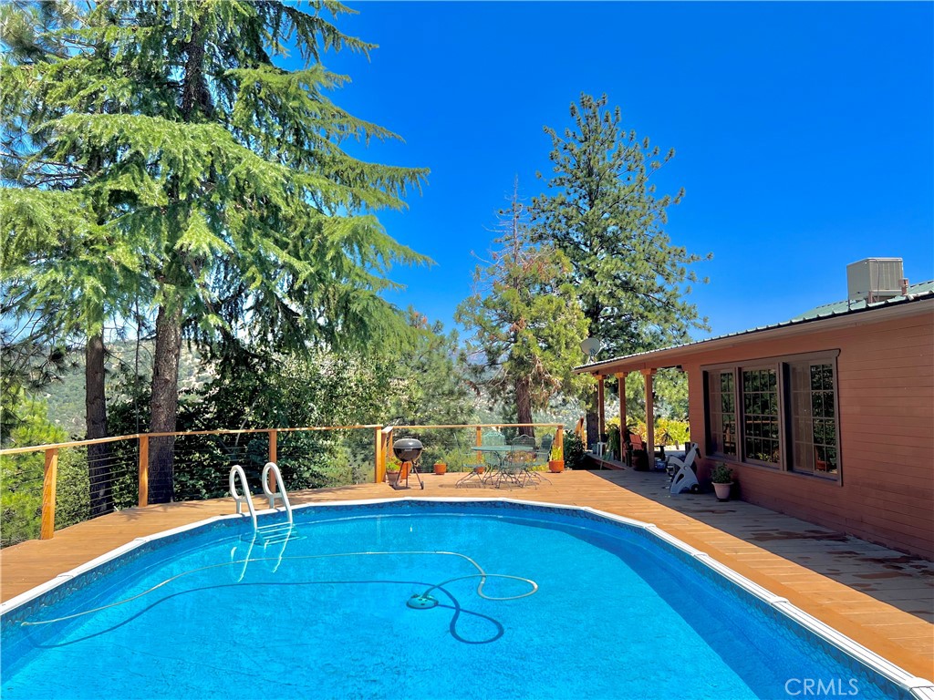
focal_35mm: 26
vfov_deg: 53.1
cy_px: 350
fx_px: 702
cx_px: 467
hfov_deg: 67.3
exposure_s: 1/3704
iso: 50
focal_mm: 5.7
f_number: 1.5
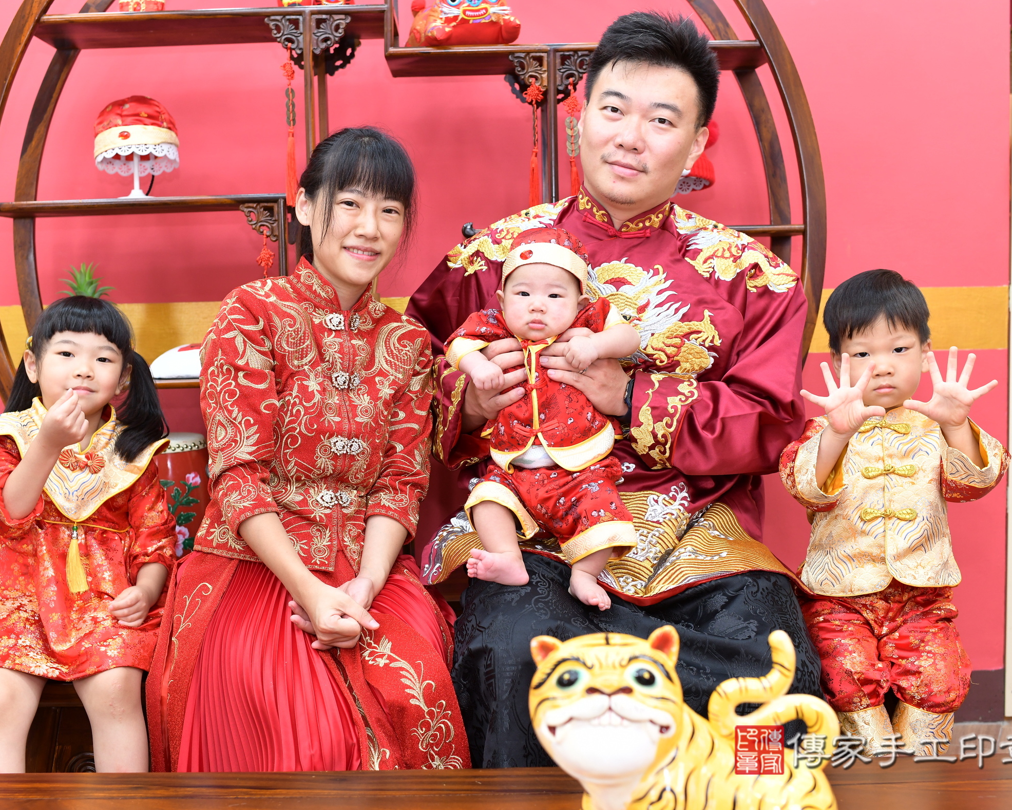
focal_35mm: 40
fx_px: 1198
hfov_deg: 45.8
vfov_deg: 37.3
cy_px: 407
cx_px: 483
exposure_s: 1/200
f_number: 4.5
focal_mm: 35
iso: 800
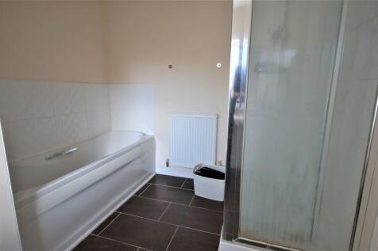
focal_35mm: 18
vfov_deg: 67.3
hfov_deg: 90.0
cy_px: 126
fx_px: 189
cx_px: 189
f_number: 4.5
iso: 250
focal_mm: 12
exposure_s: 1/60
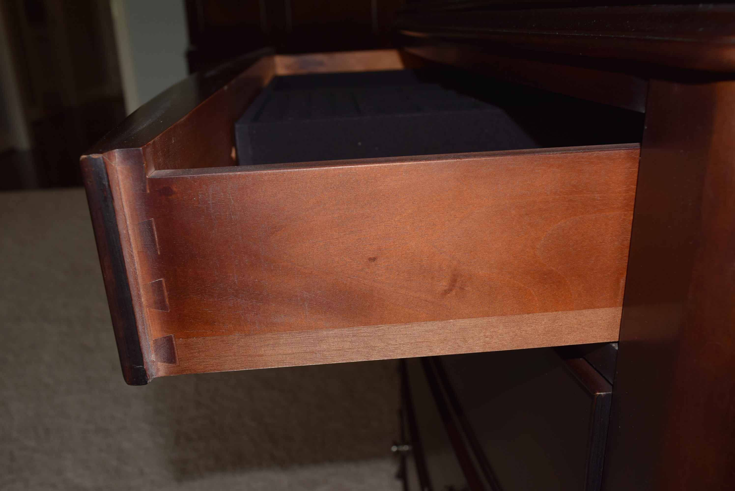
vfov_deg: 41.8
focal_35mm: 32
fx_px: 644
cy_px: 246
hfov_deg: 59.5
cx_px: 368
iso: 100
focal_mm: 21
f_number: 8
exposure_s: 1/60
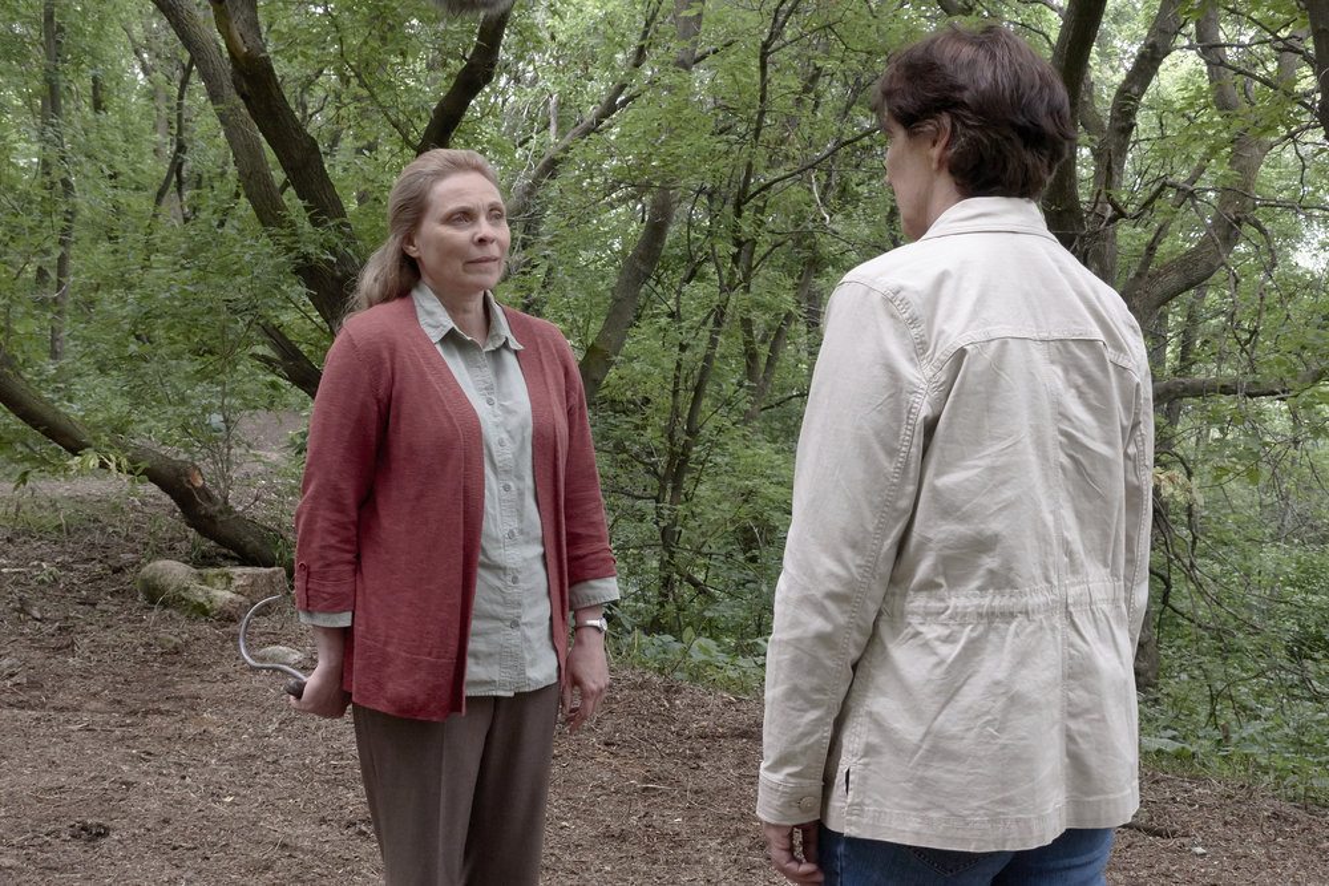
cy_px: 443
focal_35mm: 44
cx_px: 664
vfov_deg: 30.5
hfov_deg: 44.5
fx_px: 1624
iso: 1600
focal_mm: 16.2
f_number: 5.6
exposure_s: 1/200
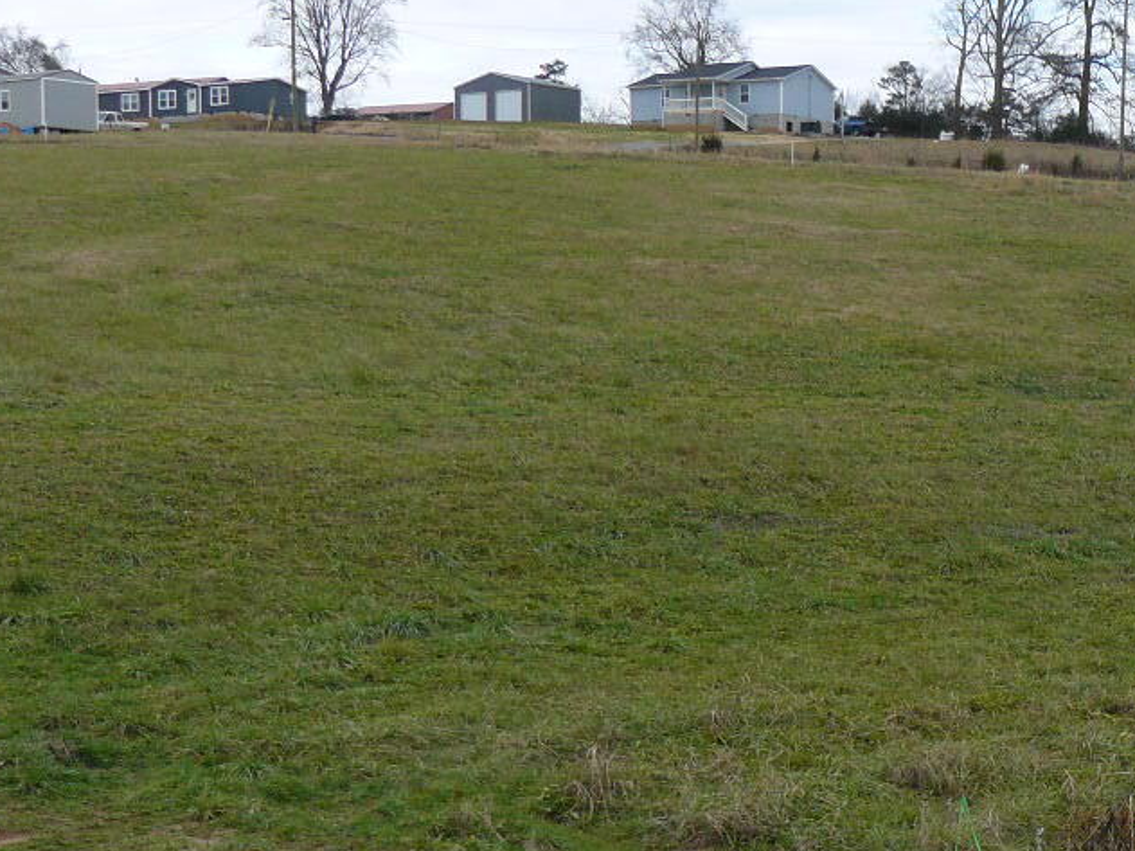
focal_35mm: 73
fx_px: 2393
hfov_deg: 25.7
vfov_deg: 20.0
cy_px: 653
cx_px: 1043
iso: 100
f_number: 4.5
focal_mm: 6
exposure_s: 1/200
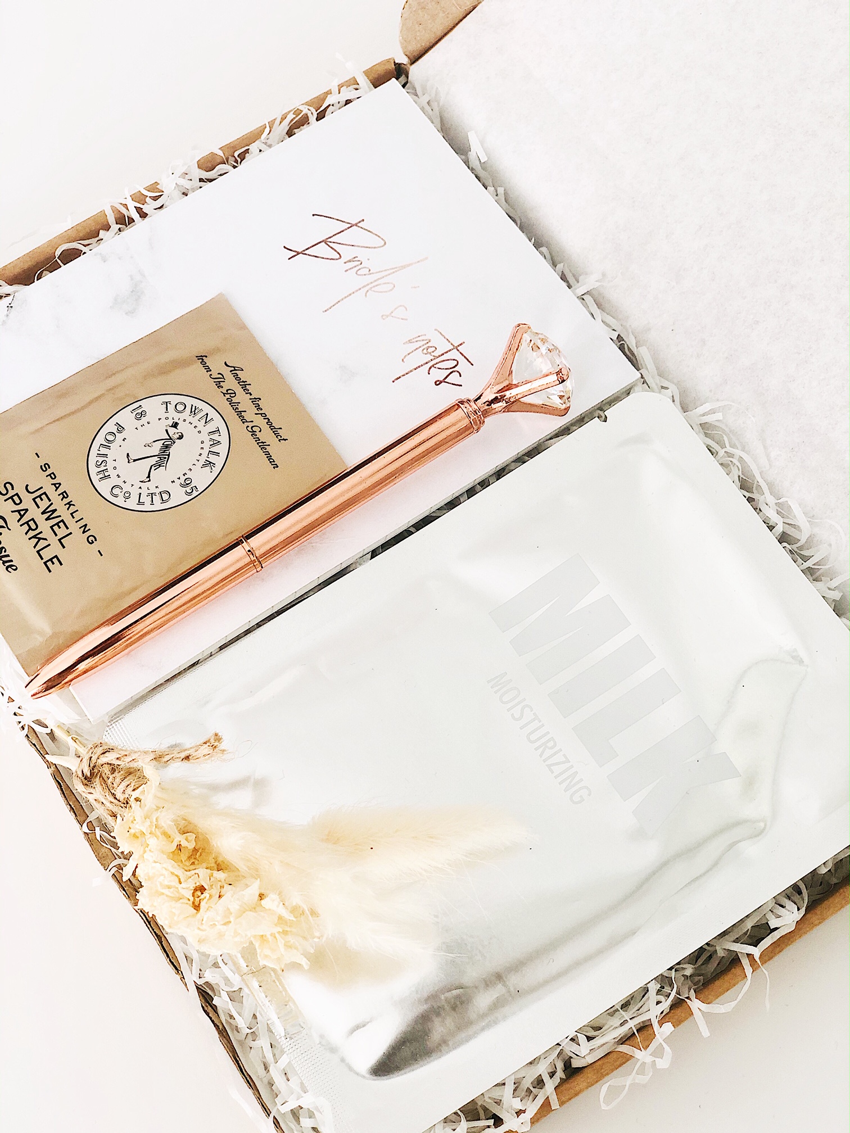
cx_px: 425
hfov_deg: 28.0
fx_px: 1702
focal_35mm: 52
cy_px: 566
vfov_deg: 36.8
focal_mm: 6
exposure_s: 1/50
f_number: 2.4
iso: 20
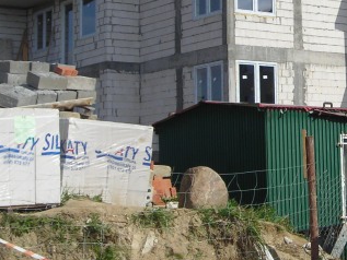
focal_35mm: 96
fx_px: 963
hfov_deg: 20.0
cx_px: 314
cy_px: 64
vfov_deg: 15.3
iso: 50
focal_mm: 6.3
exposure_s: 1/316
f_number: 6.4
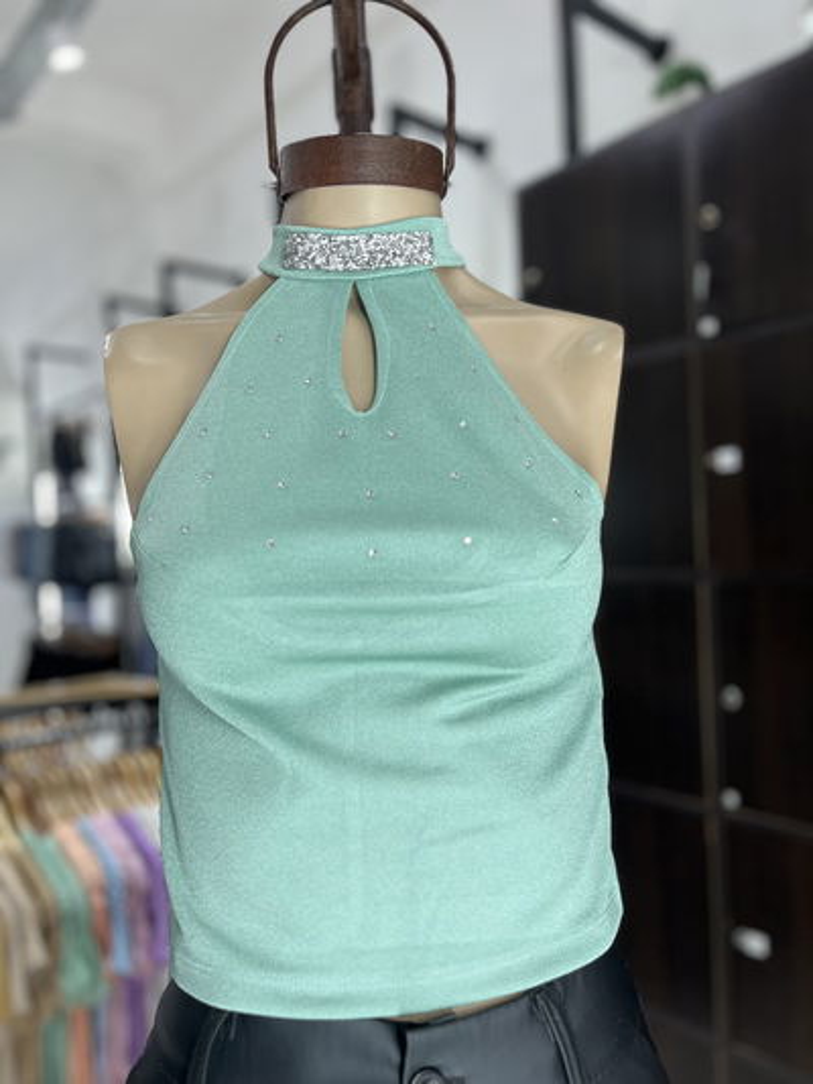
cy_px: 542
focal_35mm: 26
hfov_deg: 53.1
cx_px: 406
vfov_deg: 67.3
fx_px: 814
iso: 50
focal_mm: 5.1
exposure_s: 1/100
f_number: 1.6
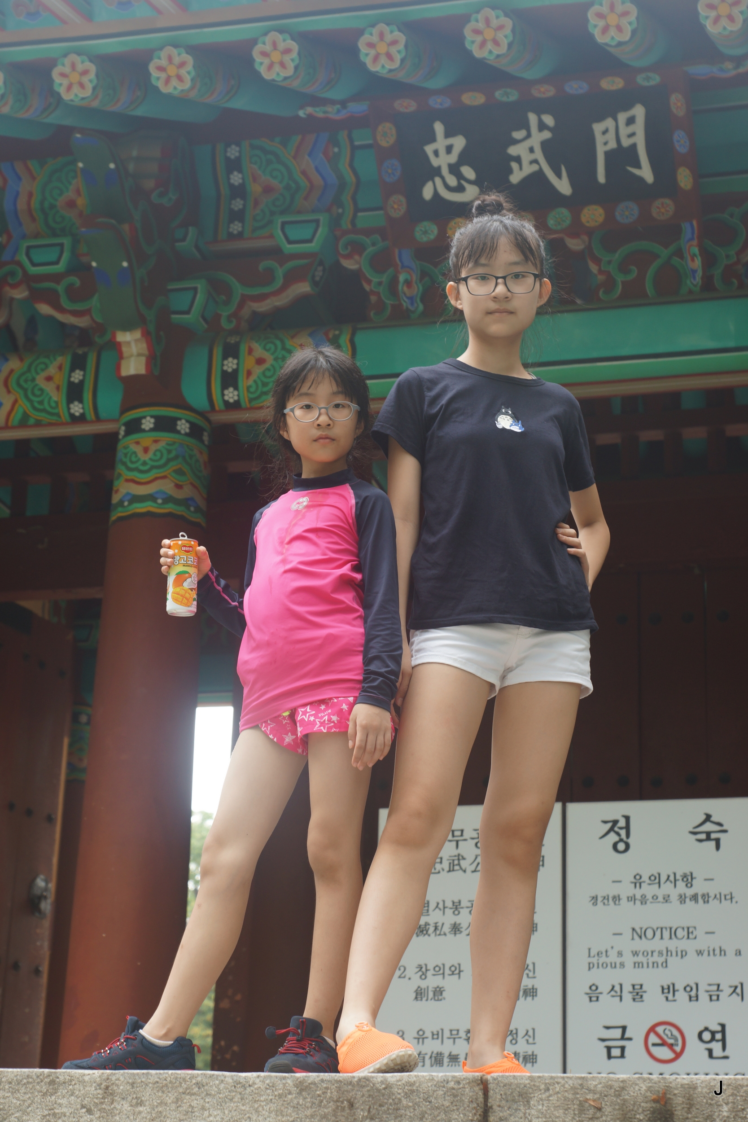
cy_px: 561
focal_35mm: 68
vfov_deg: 29.9
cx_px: 374
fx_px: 2103
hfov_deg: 20.2
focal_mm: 45
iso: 100
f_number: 4
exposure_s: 1/80
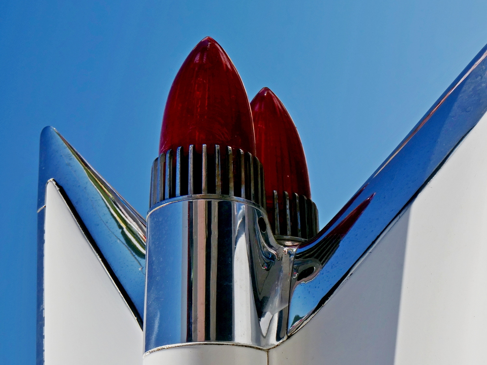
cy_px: 182
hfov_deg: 45.8
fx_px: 577
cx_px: 244
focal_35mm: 41
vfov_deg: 35.1
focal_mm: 20
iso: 100
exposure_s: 1/2000
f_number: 5
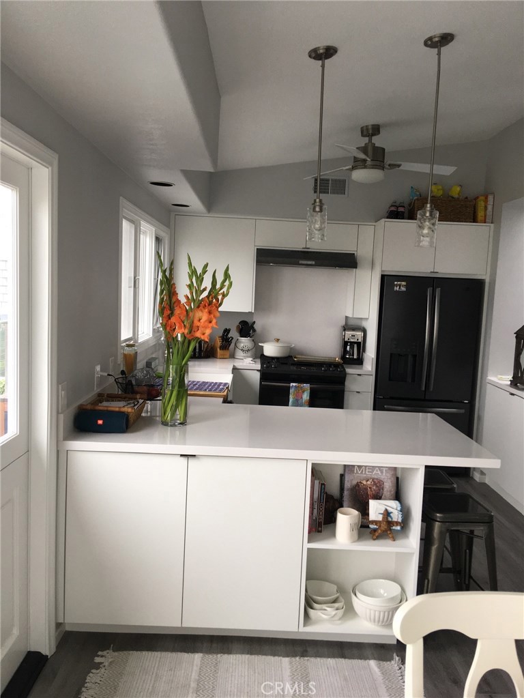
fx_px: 585
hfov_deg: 48.3
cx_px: 262
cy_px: 349
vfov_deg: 61.6
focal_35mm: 29
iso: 40
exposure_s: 1/120
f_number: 2.2
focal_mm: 4.15
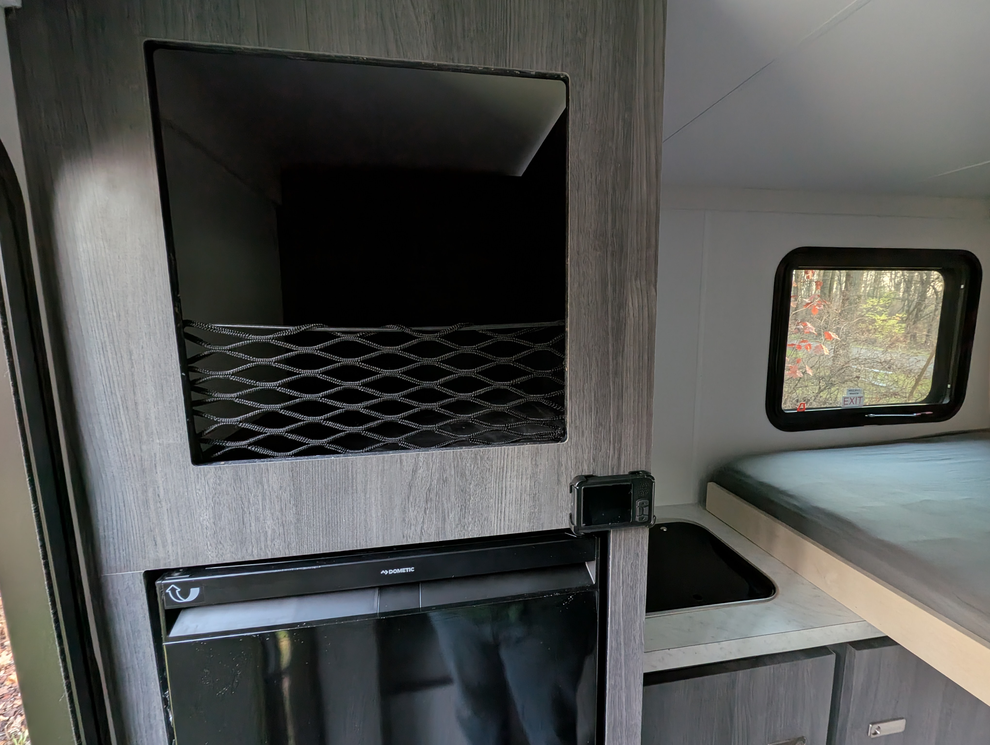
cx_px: 495
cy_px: 372
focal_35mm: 13
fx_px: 372
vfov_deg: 90.1
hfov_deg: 106.1
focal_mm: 1.95
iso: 197
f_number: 2.2
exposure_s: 1/14.5
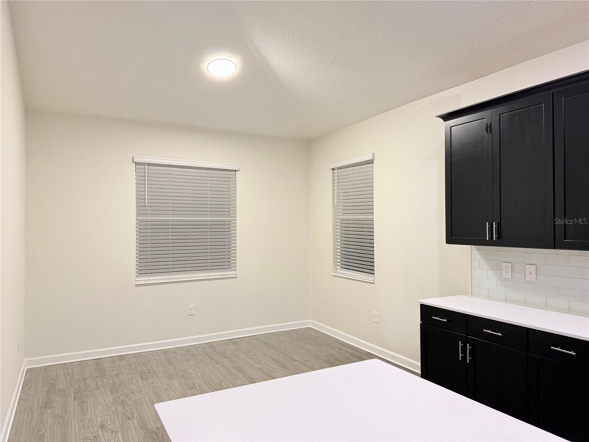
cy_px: 221
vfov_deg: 56.8
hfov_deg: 71.6
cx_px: 294
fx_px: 408
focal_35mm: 24
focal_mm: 6.76
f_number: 1.78
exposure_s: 1/60
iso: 250
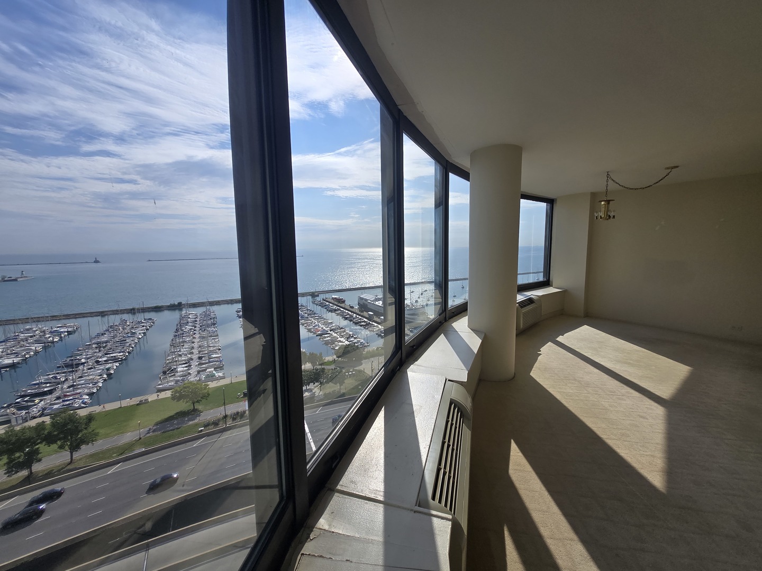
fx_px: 286
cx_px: 381
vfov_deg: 89.9
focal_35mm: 13
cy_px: 286
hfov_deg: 106.2
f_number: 2.2
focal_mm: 1.7
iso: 25
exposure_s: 1/711
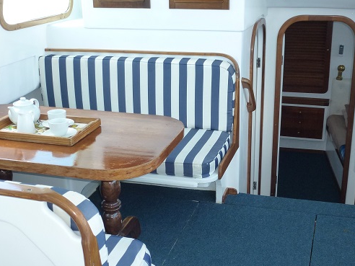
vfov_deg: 29.0
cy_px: 171
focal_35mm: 50
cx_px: 185
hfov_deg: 38.2
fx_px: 513
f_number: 3.8
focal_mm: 6.8
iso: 160
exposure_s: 1/60
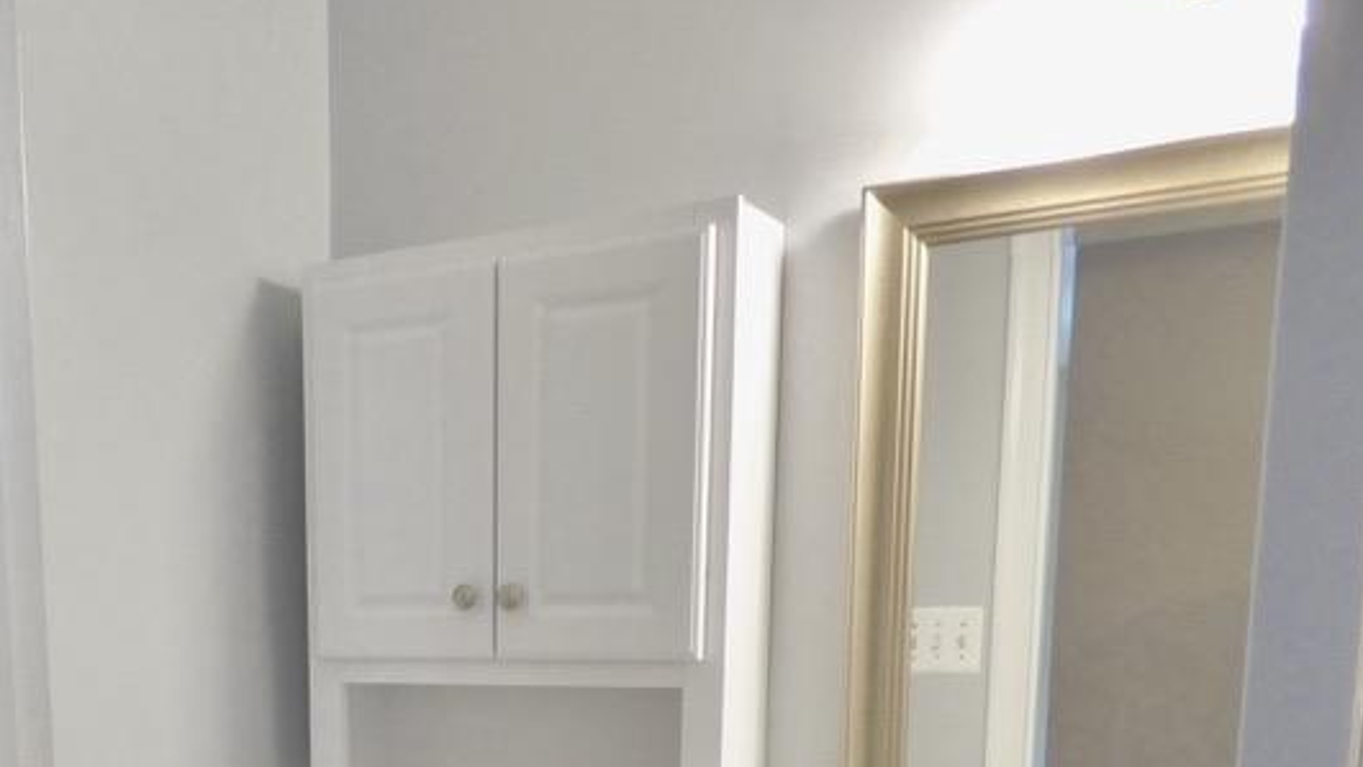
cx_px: 385
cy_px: 954
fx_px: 1518
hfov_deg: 47.0
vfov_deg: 25.1
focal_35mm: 42
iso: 400
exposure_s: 1/20
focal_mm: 3.58
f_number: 2.8
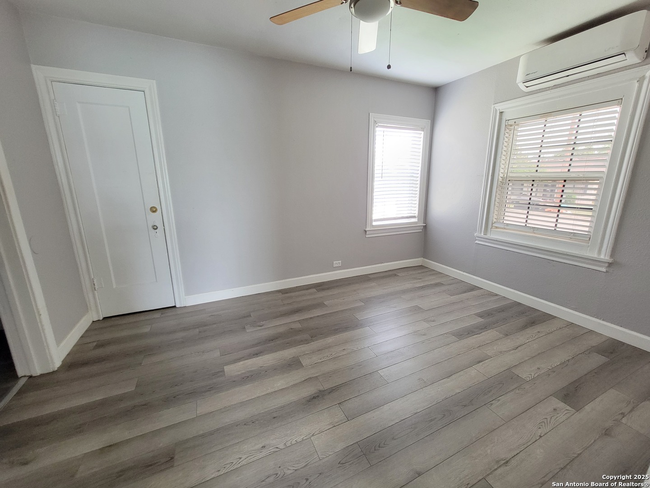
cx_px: 325
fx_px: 244
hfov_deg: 106.2
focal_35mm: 13
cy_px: 244
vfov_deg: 89.9
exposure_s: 1/24
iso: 640
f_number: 2.2
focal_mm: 2.2
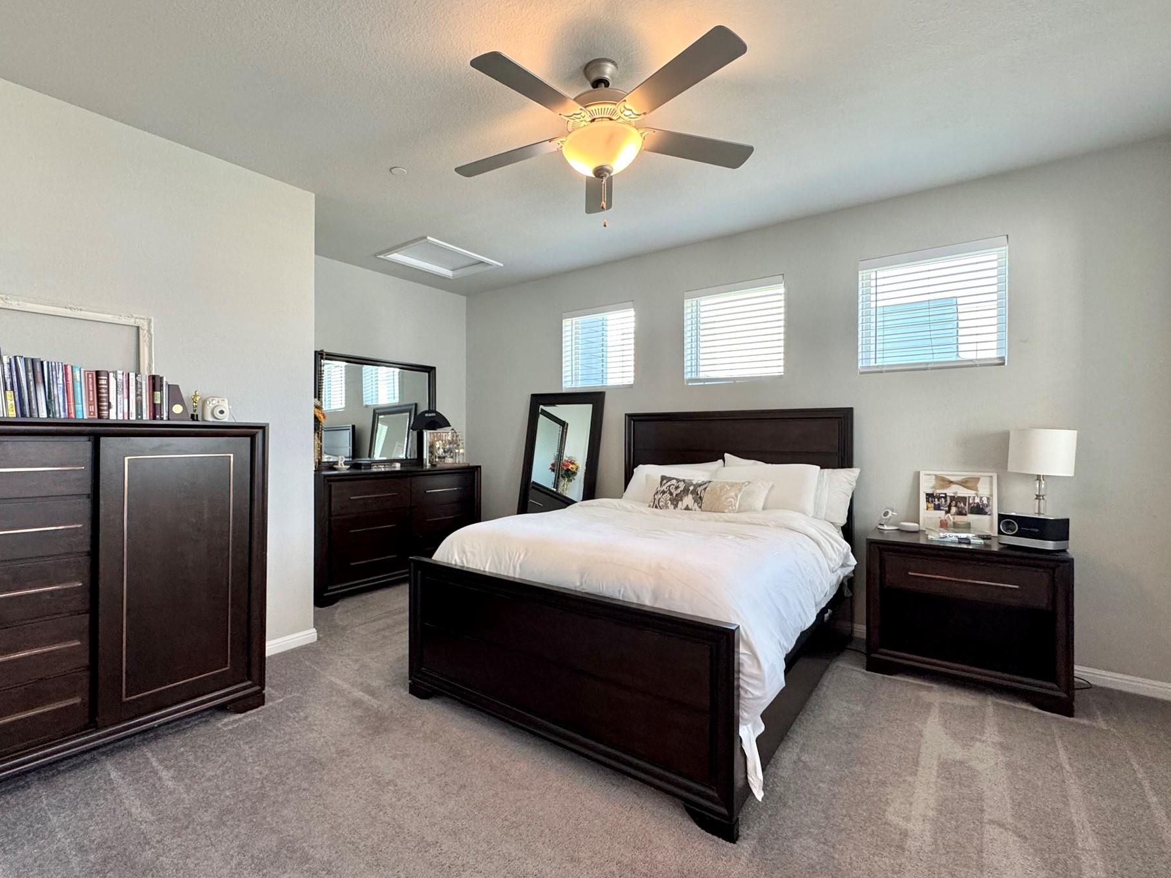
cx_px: 537
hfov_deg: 94.3
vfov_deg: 78.1
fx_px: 541
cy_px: 431
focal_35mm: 16
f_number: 2.2
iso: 250
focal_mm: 2.22
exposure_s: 1/120
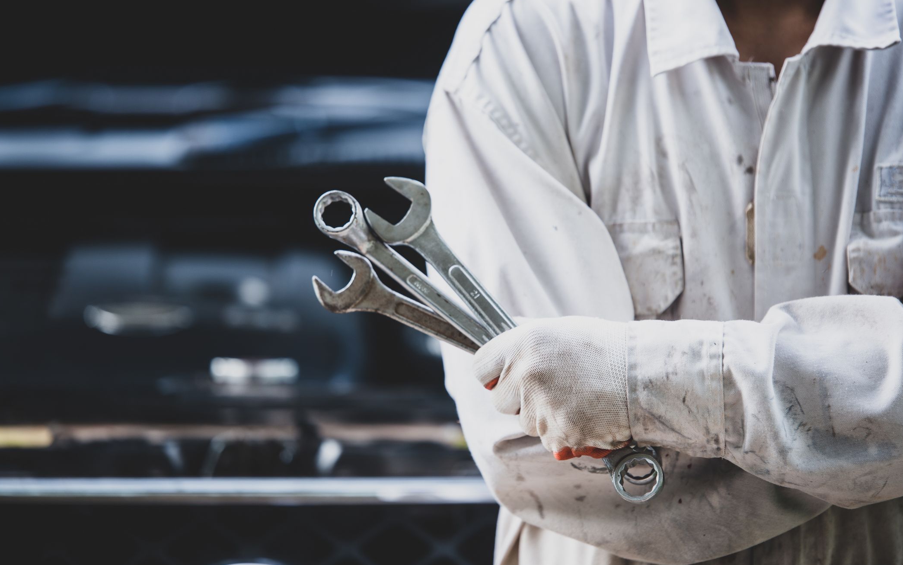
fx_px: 5045
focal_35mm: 205
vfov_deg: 6.4
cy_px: 293
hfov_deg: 10.2
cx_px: 450
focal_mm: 200
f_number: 2.8
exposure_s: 1/160
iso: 200
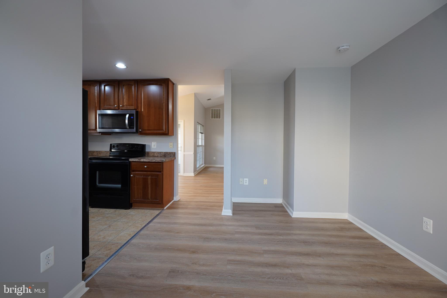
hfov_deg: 100.4
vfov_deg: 77.3
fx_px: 186
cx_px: 224
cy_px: 149
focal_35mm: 15
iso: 100
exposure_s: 1/3
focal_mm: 10
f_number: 7.1
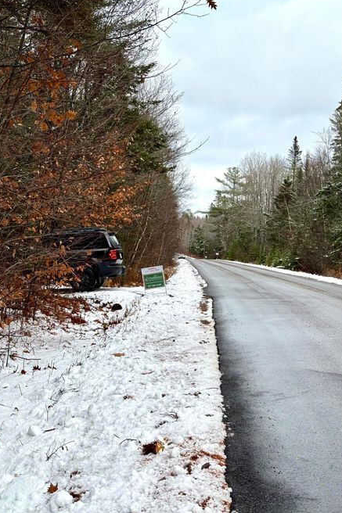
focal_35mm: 55
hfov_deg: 24.6
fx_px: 784
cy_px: 256
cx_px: 186
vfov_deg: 36.3
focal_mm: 5.96
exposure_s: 1/519
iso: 32
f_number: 1.6
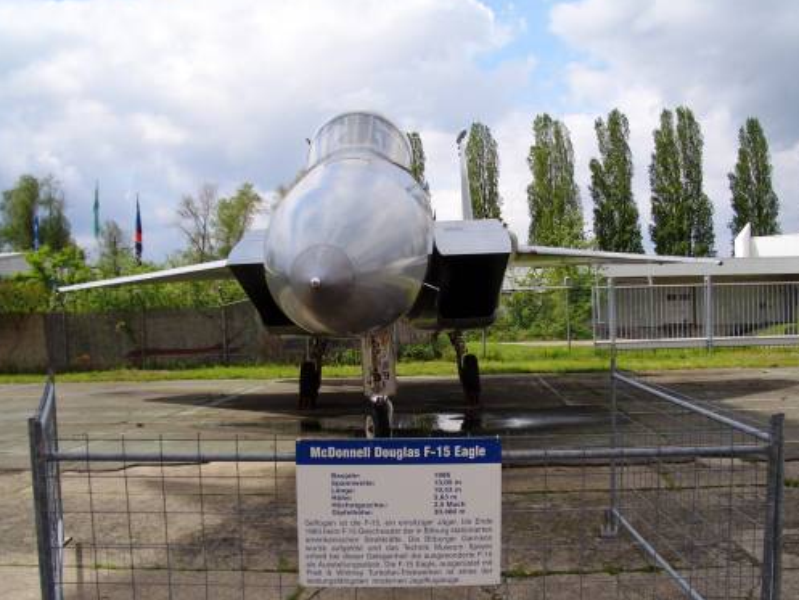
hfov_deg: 46.8
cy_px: 327
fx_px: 923
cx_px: 418
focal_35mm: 40
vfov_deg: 35.9
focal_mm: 5.8
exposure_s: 1/400
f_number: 4.3
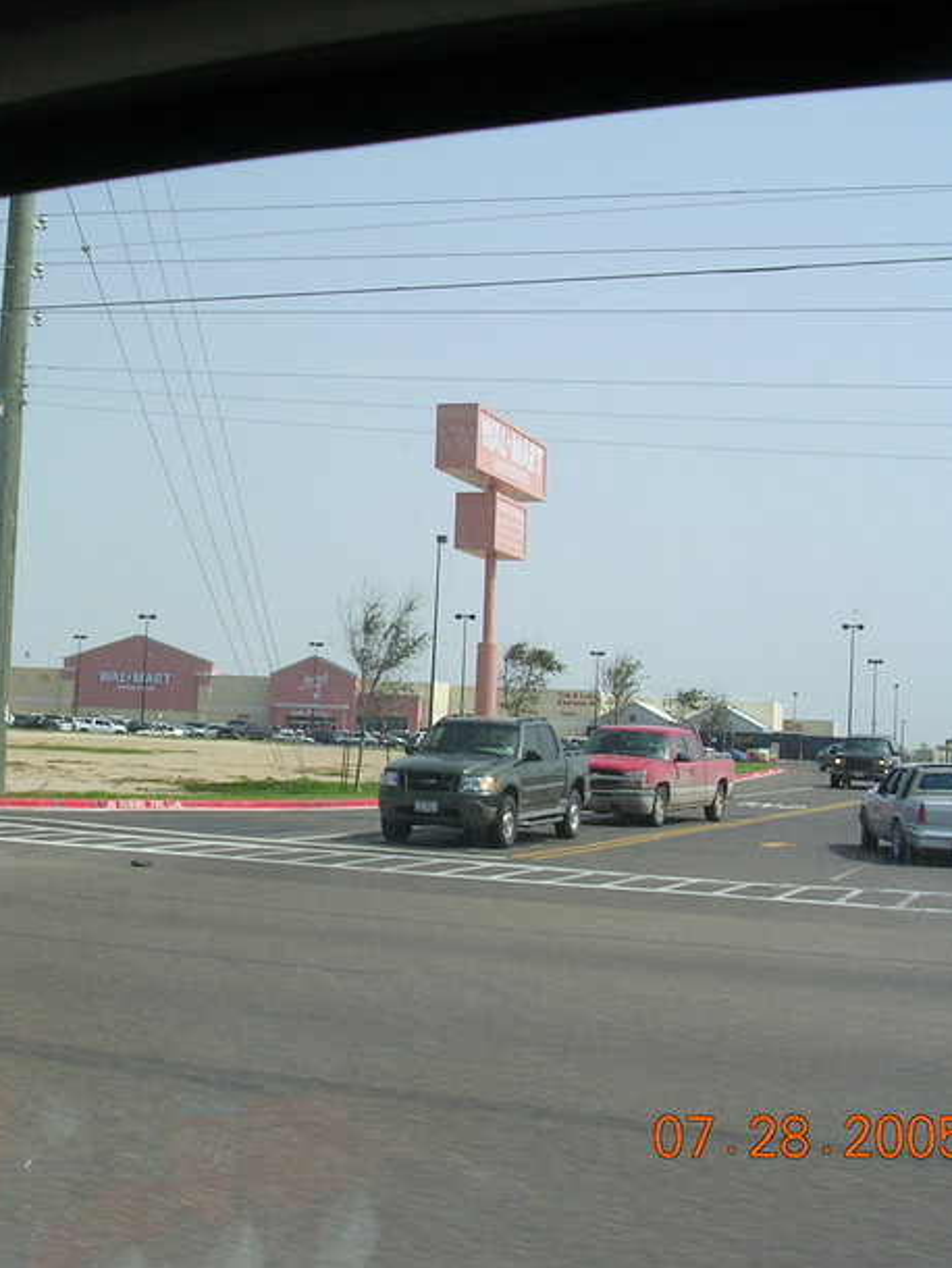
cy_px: 632
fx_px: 1869
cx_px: 234
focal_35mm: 51
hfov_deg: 28.2
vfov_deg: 37.5
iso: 50
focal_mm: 5.8
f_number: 5.6
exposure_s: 1/267
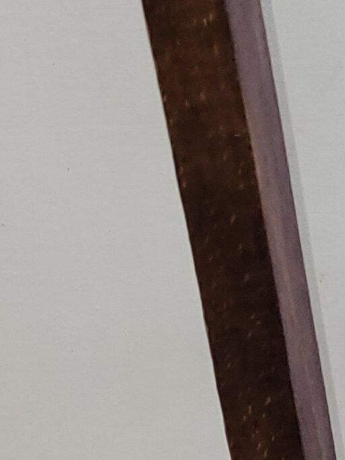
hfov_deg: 8.9
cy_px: 646
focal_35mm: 154
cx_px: 761
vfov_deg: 12.3
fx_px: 2046
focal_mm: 5.4
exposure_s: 1/33
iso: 100
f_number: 1.8
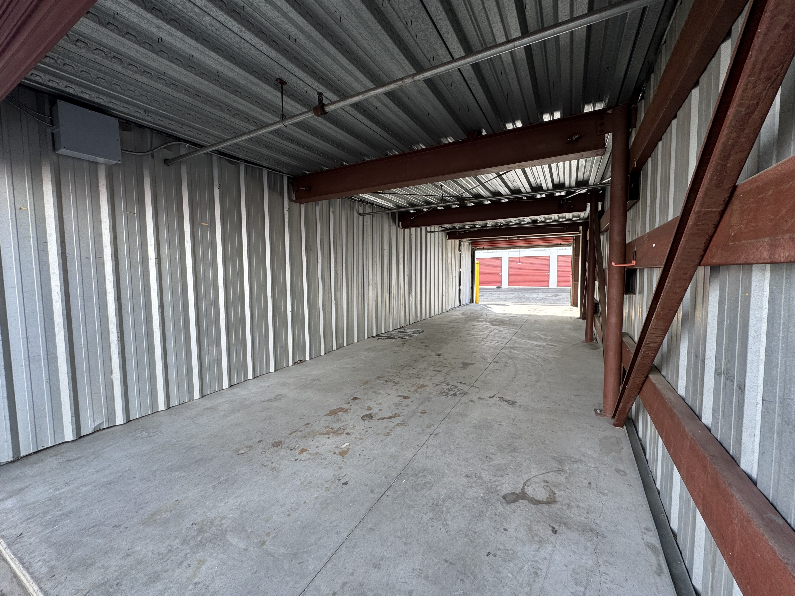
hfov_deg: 102.1
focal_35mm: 14
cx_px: 398
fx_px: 322
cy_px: 298
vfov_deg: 85.7
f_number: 2.2
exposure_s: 1/168
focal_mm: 2.22
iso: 40
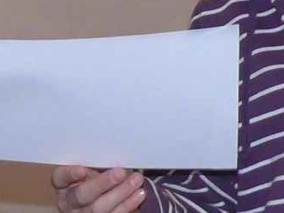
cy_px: -219
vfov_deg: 5.0
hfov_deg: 6.8
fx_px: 2394
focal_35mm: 292
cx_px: 93
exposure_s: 1/40
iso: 200
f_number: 2.8
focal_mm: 8.8
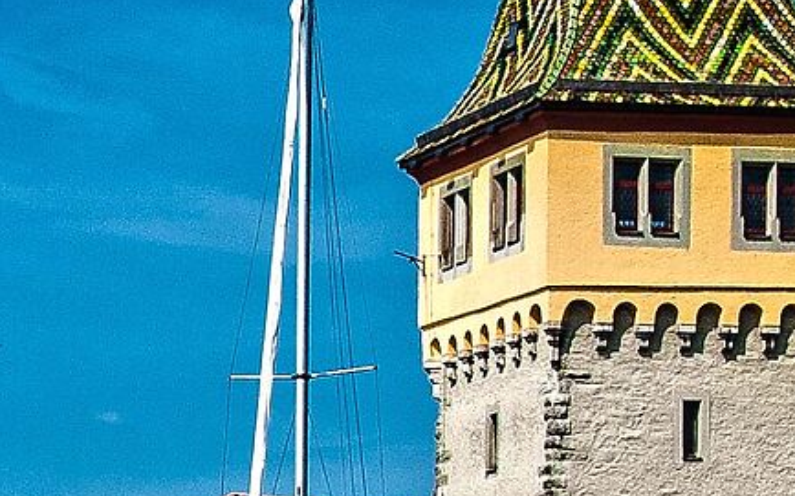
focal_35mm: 214
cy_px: 634
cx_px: -531
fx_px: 4635
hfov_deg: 9.4
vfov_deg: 6.1
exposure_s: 1/320
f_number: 16
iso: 250
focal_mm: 38
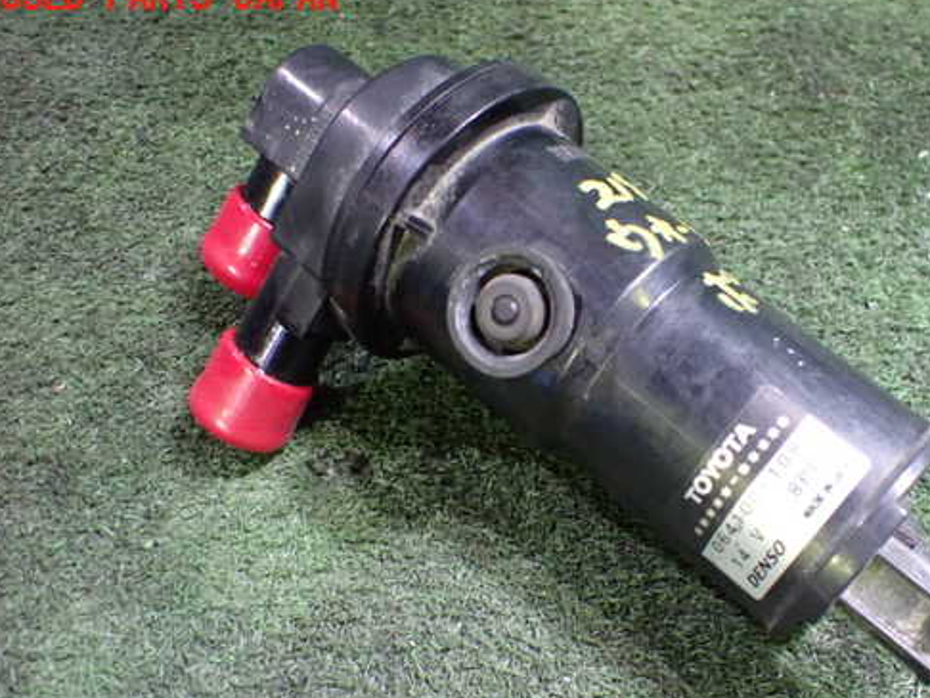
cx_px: 565
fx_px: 995
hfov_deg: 49.8
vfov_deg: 38.6
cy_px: 404
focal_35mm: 37
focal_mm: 5.4
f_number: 2.3
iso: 1000
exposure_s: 1/30
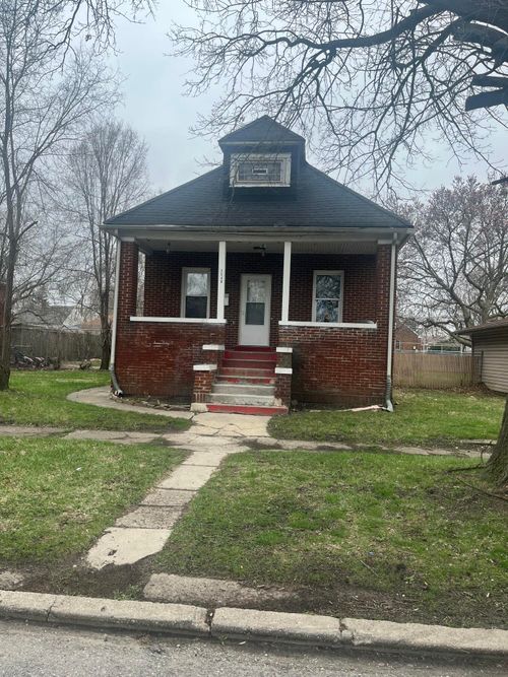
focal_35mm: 26
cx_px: 254
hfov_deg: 53.0
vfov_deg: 67.3
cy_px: 338
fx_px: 509
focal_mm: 5.1
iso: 50
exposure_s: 1/992
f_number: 1.6
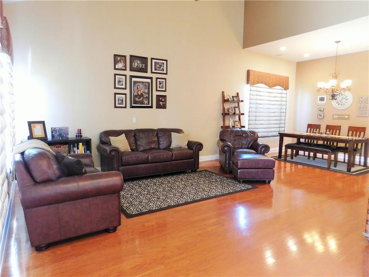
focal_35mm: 23
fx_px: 245
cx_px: 184
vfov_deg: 58.9
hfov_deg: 73.9
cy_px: 138
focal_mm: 4
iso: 400
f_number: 3
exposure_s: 1/15
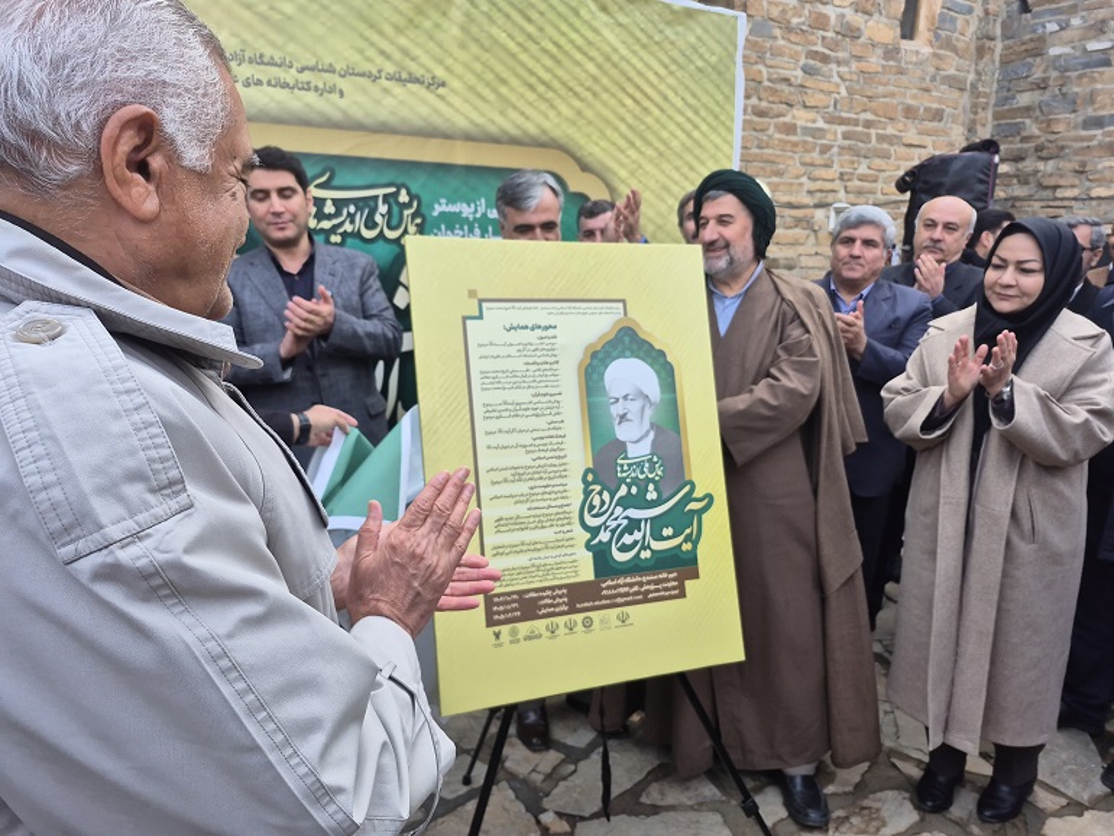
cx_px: 557
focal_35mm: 23
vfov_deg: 58.9
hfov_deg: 73.9
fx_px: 740
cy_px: 418
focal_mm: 5.4
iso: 25
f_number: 1.8
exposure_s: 1/195
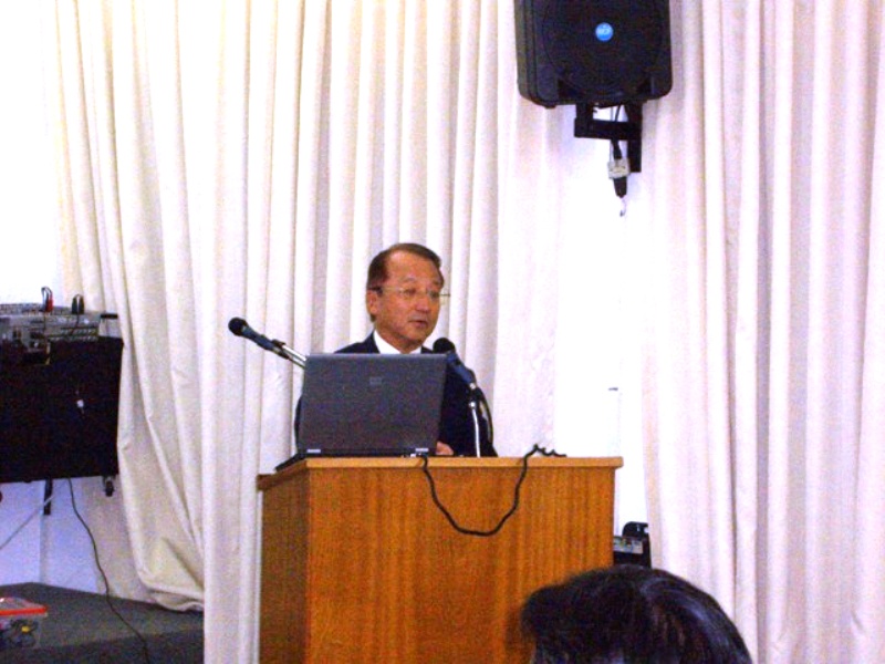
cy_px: 332
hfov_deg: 18.7
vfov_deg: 14.1
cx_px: 442
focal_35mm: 105
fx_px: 2684
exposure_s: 1/60
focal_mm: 17.4
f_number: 4.8
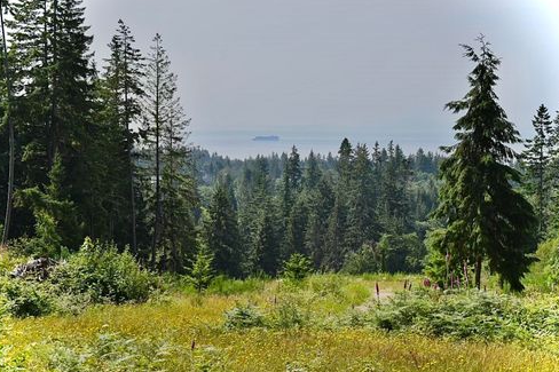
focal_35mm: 85
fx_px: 1312
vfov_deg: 16.2
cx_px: 276
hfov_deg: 24.1
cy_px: 187
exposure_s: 1/200
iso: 100
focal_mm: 55
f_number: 10
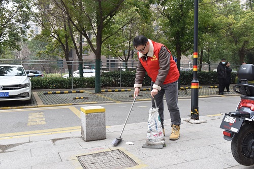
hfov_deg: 58.7
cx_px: 127
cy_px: 84
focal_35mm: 32
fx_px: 226
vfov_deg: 41.1
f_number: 6.3
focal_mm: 32
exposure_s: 1/160
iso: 1250
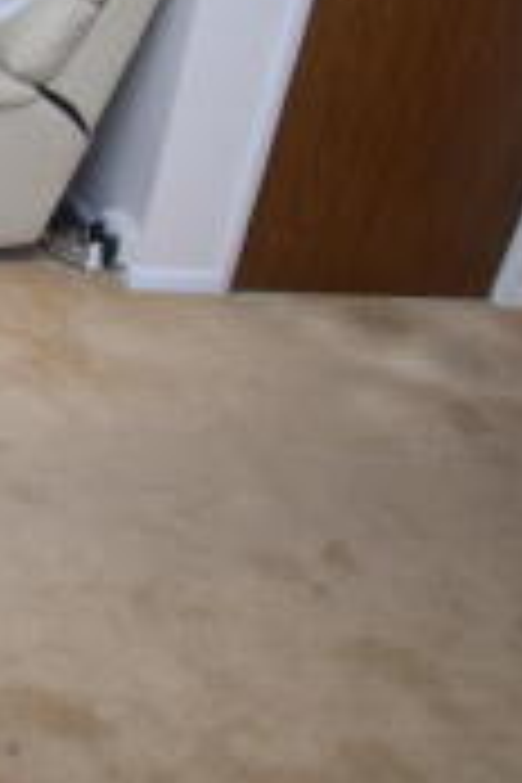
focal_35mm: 41
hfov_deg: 21.6
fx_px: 892
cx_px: -410
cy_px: 137
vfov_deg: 44.7
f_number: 4.5
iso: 450
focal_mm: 10
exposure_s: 1/60
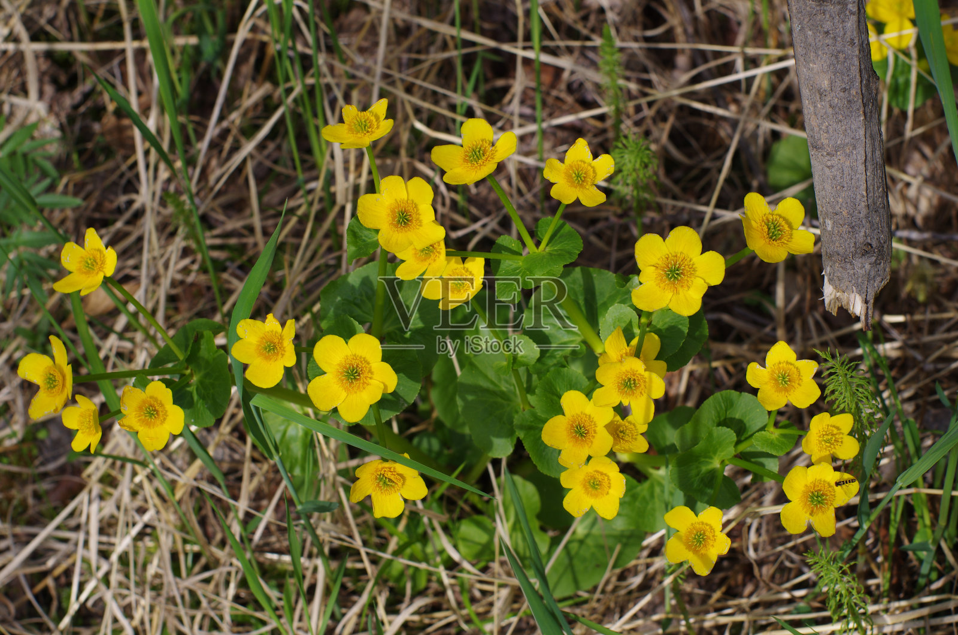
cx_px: 479
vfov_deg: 25.6
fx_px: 1394
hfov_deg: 37.9
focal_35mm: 52
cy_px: 318
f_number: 5.6
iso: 100
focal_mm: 35
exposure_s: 1/250
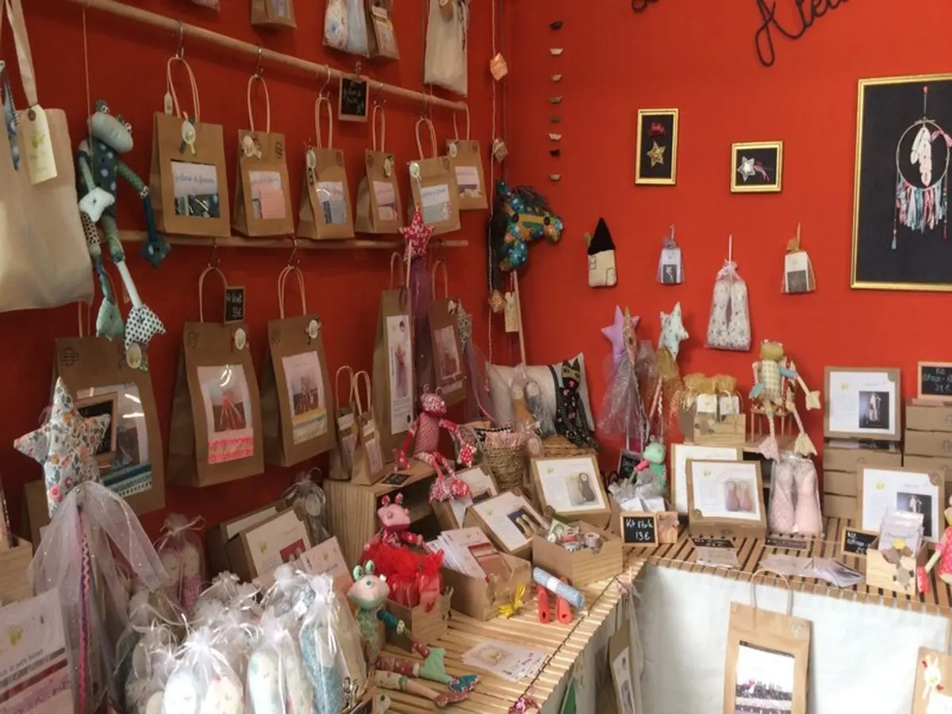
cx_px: 476
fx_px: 798
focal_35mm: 29
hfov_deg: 61.7
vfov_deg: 48.2
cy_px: 357
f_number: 2.2
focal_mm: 4.15
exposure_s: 1/50
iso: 40
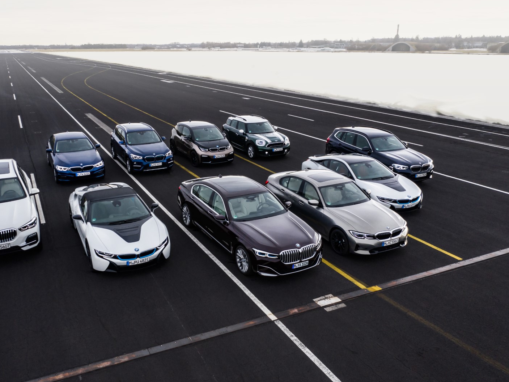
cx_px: 218
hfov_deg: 58.1
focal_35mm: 31
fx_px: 456
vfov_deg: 45.5
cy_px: 190
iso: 100
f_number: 6.3
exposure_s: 1/120
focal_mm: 10.26
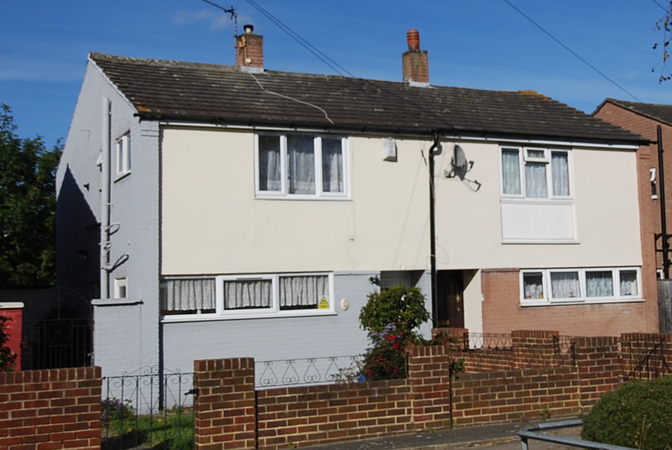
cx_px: 447
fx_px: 1028
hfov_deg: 35.8
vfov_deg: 24.7
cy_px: 190
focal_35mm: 55
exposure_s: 1/320
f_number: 9
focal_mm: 20
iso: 100
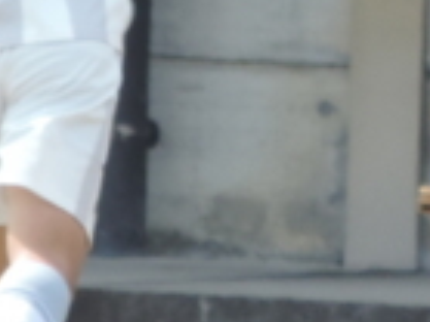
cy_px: -238
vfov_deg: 0.4
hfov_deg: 0.5
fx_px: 49968
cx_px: 272
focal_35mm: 4026
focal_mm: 124.8
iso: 140
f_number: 5
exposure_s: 1/400
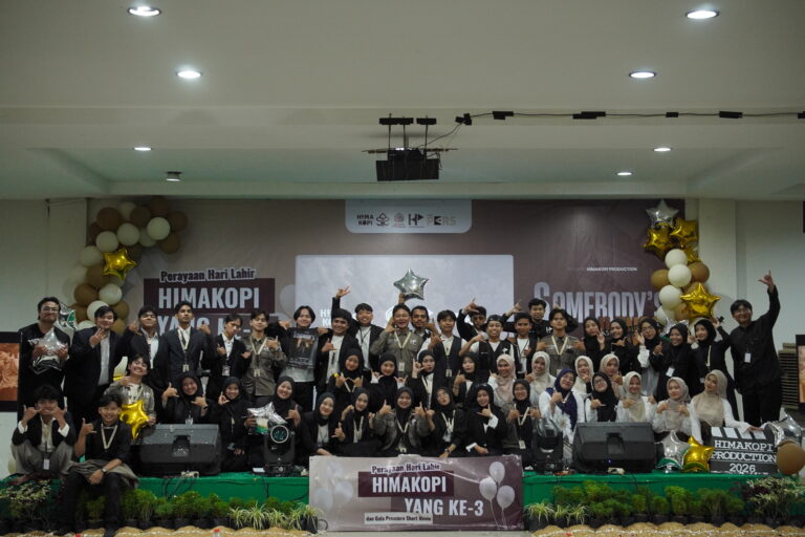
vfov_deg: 25.8
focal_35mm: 52
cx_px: 402
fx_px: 1174
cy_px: 268
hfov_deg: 37.9
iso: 1000
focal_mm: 35
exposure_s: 1/125
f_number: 2.8
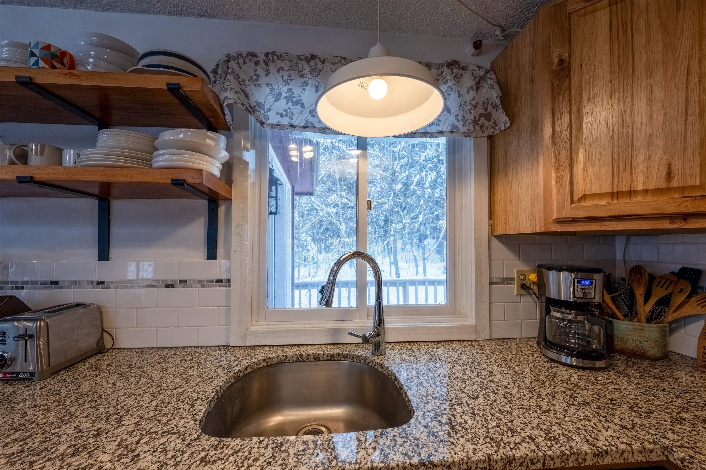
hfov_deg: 104.3
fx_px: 275
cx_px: 353
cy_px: 235
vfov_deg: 81.2
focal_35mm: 14
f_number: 11
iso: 640
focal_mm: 14
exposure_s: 1/640
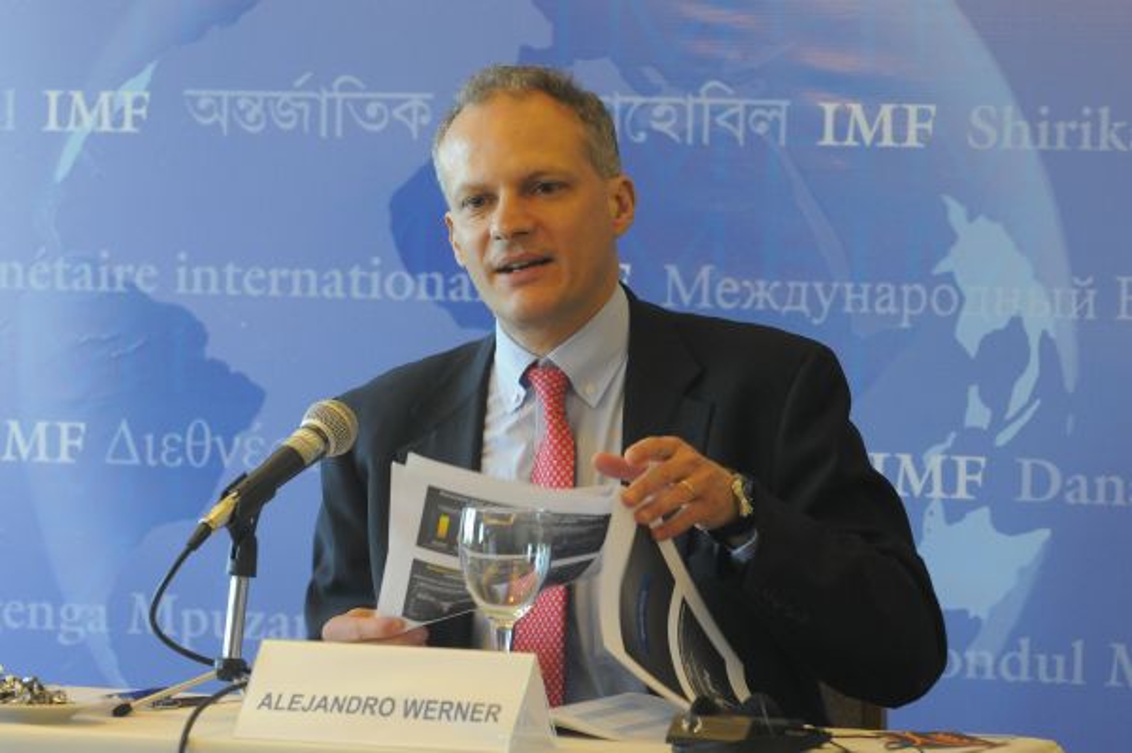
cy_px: 376
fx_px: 5184
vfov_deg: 8.3
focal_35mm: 165
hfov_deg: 12.5
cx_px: 566
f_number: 4
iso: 1250
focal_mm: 110
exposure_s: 1/80
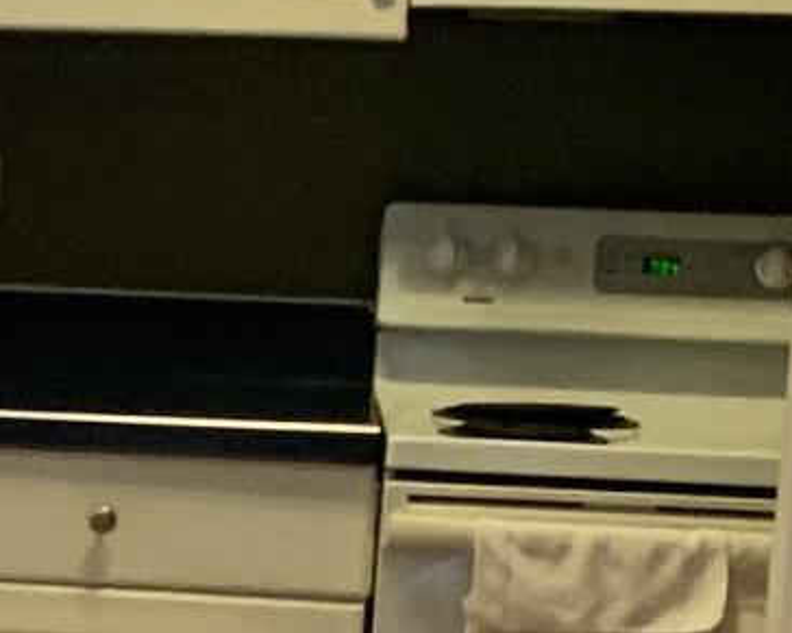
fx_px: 4898
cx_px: -742
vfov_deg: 7.3
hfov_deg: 8.8
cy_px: 890
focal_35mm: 209
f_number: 1.8
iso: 200
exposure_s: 1/60
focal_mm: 4.25
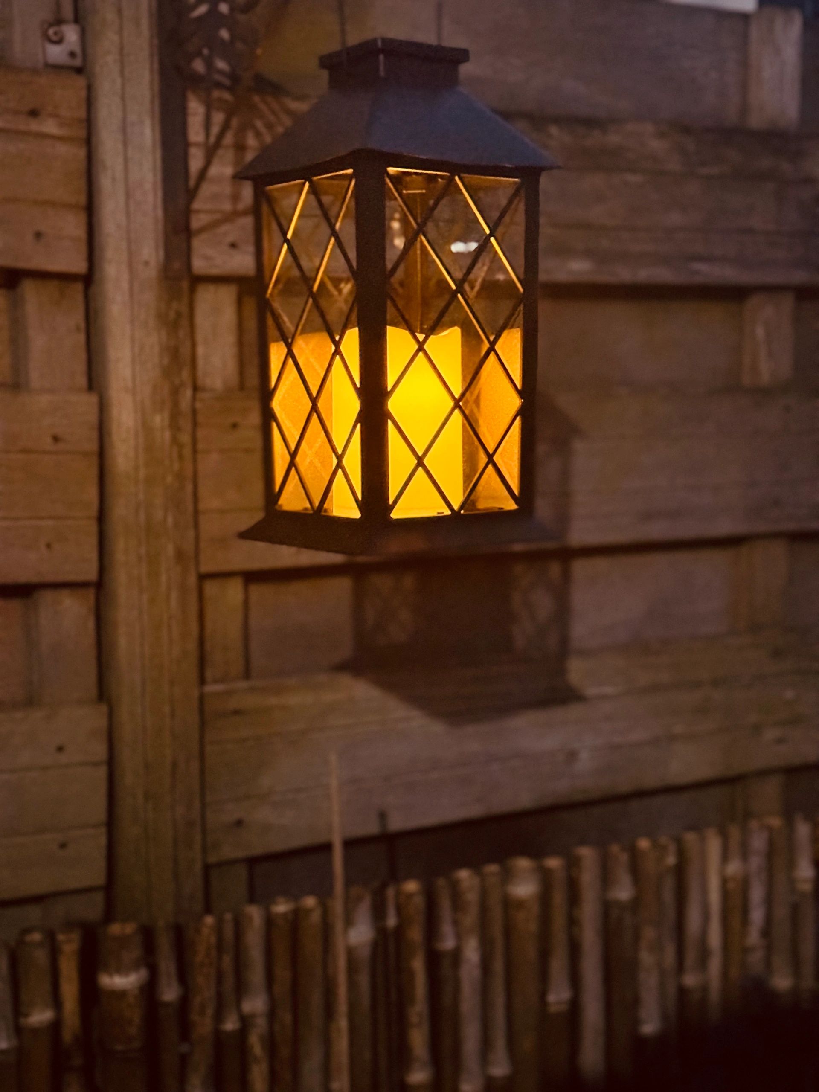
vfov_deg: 39.7
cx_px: 410
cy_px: 546
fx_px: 1514
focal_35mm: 48
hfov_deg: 30.3
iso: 6400
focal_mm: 6.76
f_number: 1.78
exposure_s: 1/15
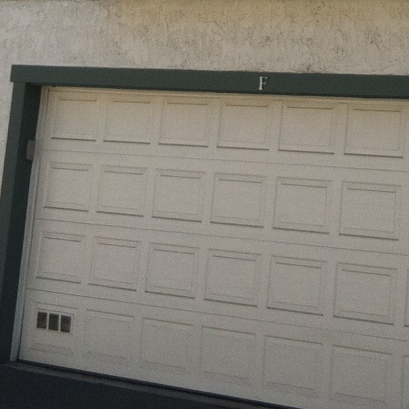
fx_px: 1684
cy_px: -140
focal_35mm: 126
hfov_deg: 13.7
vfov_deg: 13.3
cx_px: 391
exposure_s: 1/588
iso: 80
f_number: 2.8
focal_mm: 3.85
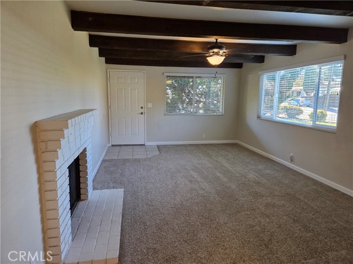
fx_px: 235
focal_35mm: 23
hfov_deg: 73.9
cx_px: 176
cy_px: 132
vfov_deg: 58.9
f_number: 1.8
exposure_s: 1/120
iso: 250
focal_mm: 5.4
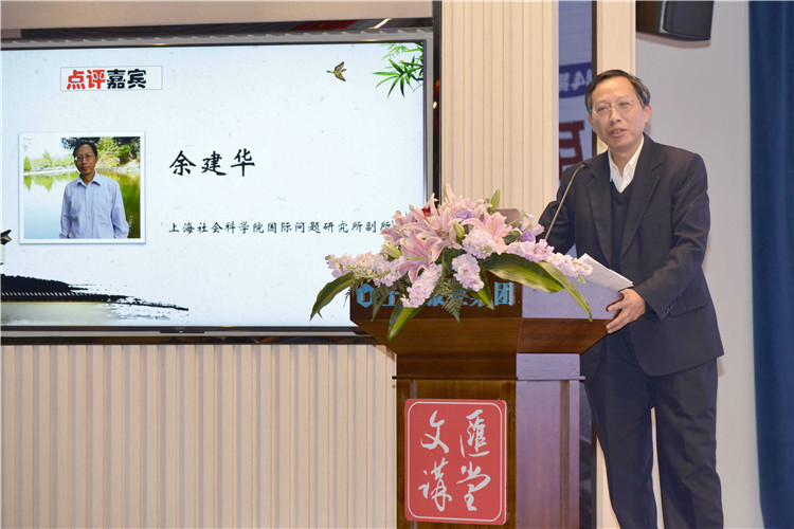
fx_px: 2558
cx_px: 397
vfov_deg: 11.8
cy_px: 264
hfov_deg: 17.6
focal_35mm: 116
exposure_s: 1/160
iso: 1250
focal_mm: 116
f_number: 4
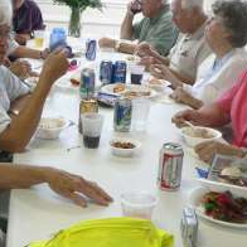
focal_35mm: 65
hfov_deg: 26.5
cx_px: 141
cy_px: 106
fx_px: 525
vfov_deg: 26.5
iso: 200
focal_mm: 6
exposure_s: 1/60
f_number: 2.8
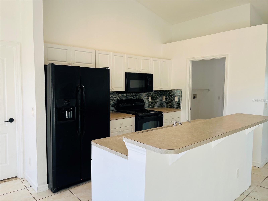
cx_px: 134
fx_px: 201
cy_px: 100
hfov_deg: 67.3
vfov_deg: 53.1
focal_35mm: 26
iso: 40
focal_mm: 5.1
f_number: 1.6
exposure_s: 1/120
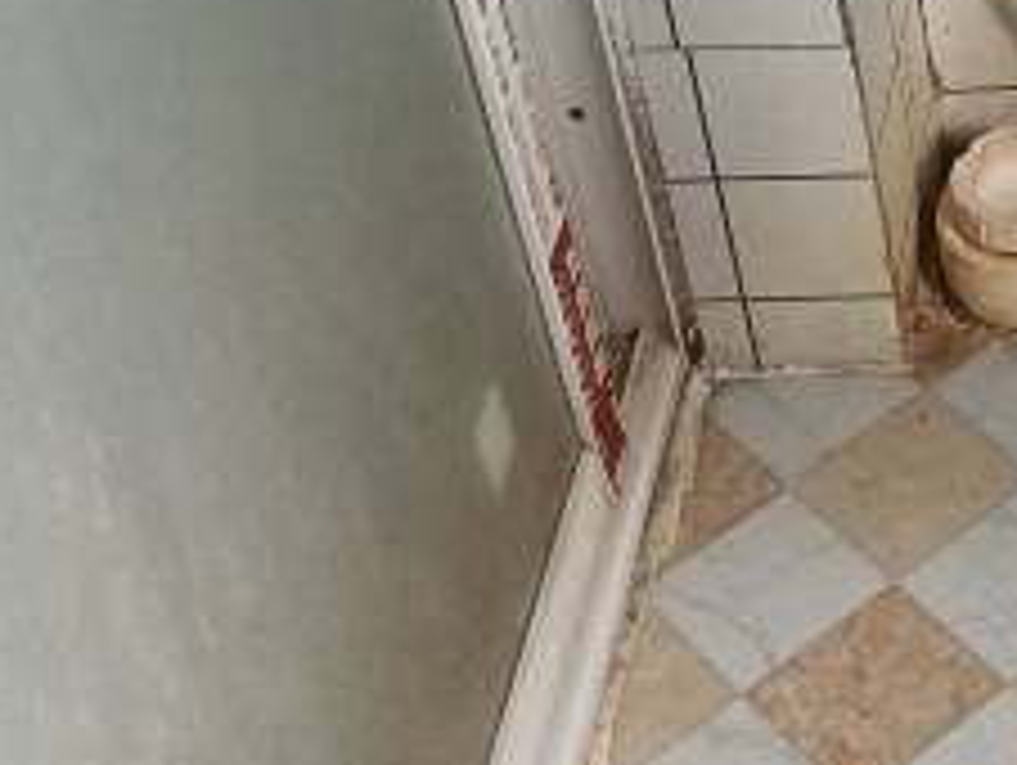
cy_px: -230
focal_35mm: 92
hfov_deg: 18.9
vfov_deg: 15.3
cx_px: 1490
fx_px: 2706
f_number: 1.8
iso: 1037
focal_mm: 4.65
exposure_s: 1/33.3
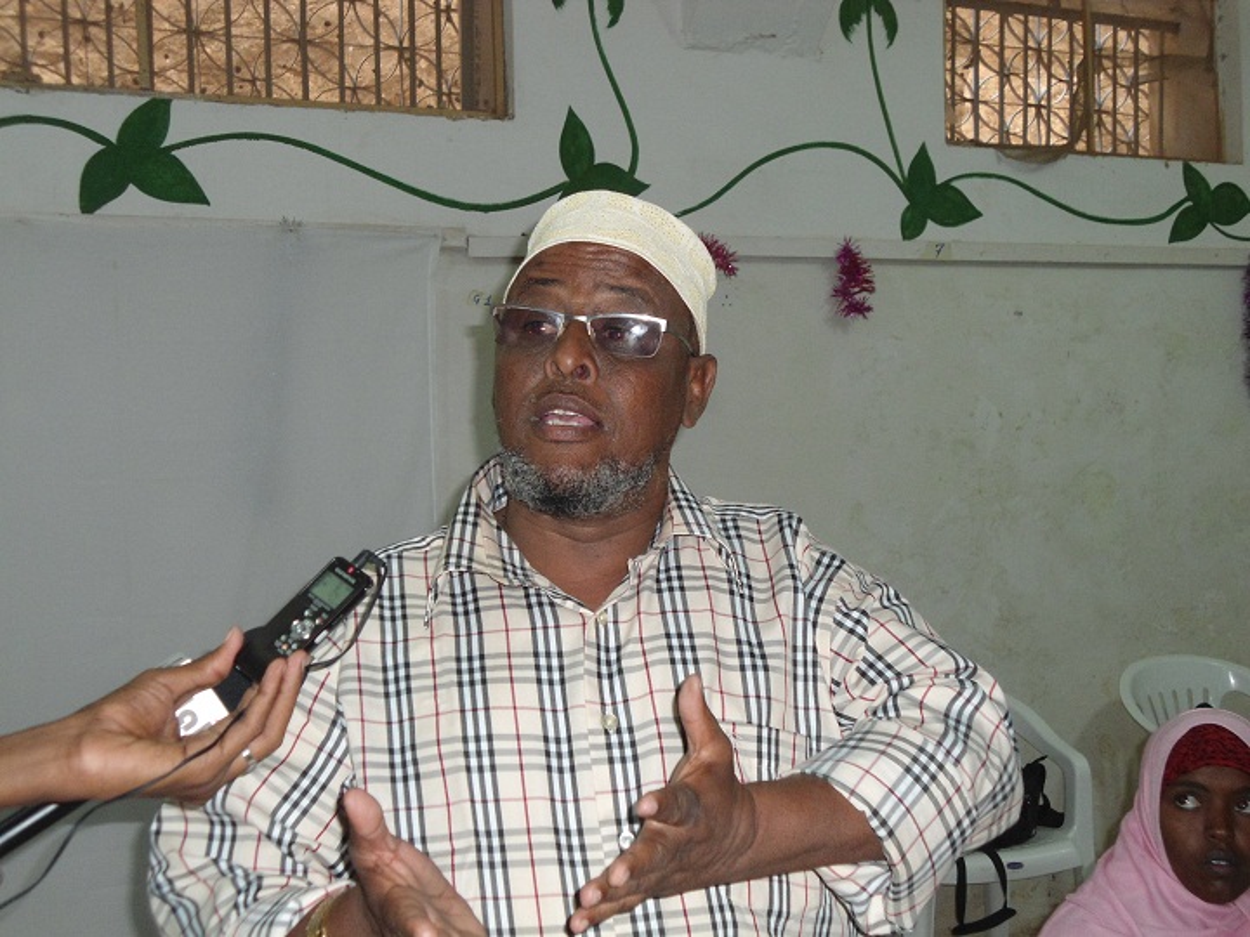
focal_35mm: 44
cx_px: 625
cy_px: 468
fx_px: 1589
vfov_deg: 32.9
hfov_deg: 42.9
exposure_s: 1/50
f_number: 3.5
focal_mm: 7.9
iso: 200
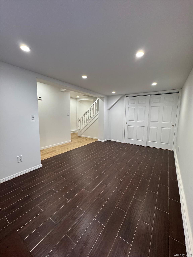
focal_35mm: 14
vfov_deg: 102.1
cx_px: 96
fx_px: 104
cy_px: 128
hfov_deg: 85.7
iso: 250
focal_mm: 2.22
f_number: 2.2
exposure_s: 1/120
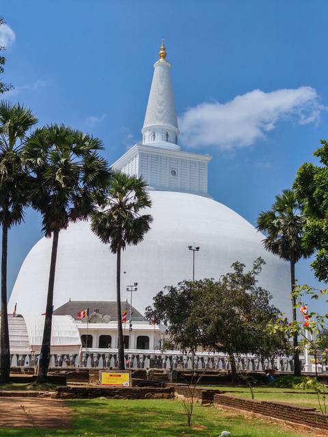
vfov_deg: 39.7
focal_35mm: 48
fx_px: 606
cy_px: 218
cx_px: 164
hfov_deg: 30.3
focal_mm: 6.83
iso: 50
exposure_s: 1/5700
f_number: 2
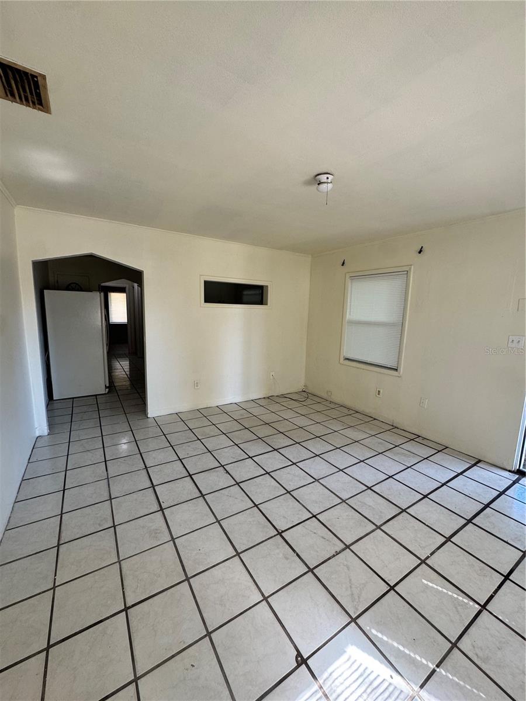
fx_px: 284
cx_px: 263
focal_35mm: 14
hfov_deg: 85.7
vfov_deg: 102.1
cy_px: 350
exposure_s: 1/99
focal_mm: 2.22
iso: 125
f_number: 2.2
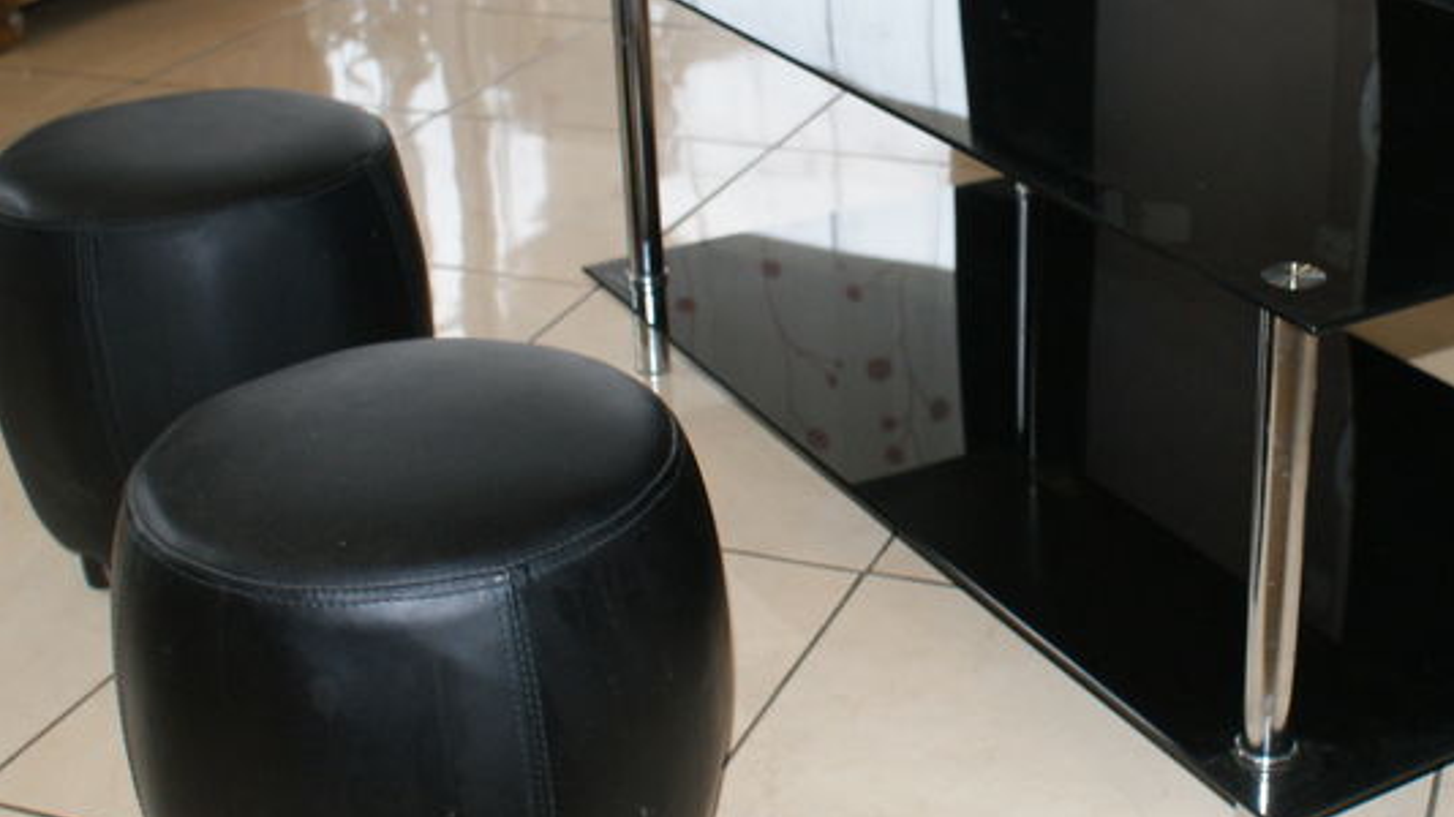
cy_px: 255
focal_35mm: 53
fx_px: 2043
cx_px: 1097
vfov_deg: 22.5
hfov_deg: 38.1
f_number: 5.6
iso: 400
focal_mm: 18
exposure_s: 1/60
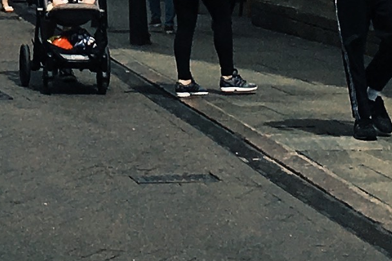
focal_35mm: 200
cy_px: -498
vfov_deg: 6.3
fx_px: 2177
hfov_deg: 10.0
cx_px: -166
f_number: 2.2
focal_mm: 4.15
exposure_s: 1/2262
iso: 25
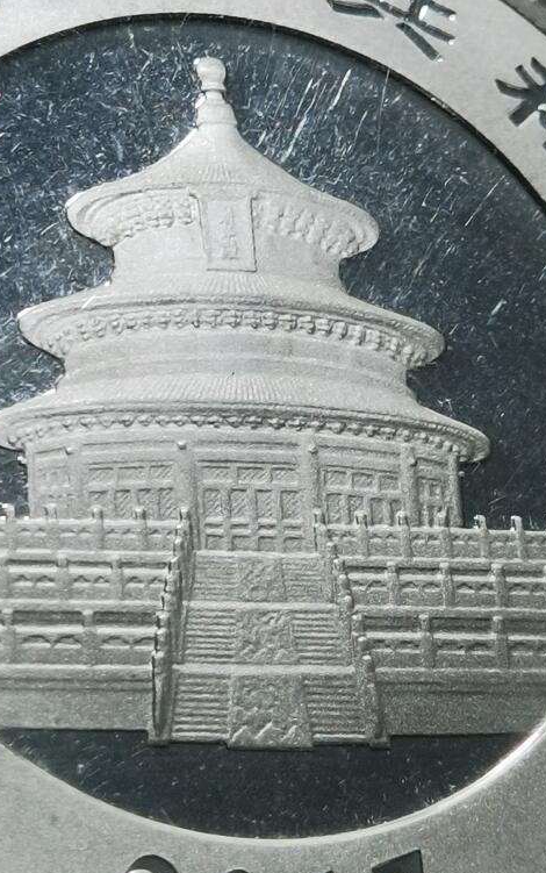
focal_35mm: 160
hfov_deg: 8.2
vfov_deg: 13.1
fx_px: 3806
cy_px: 356
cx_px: 211
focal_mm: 6.67
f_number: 1.9
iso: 50
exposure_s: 1/195
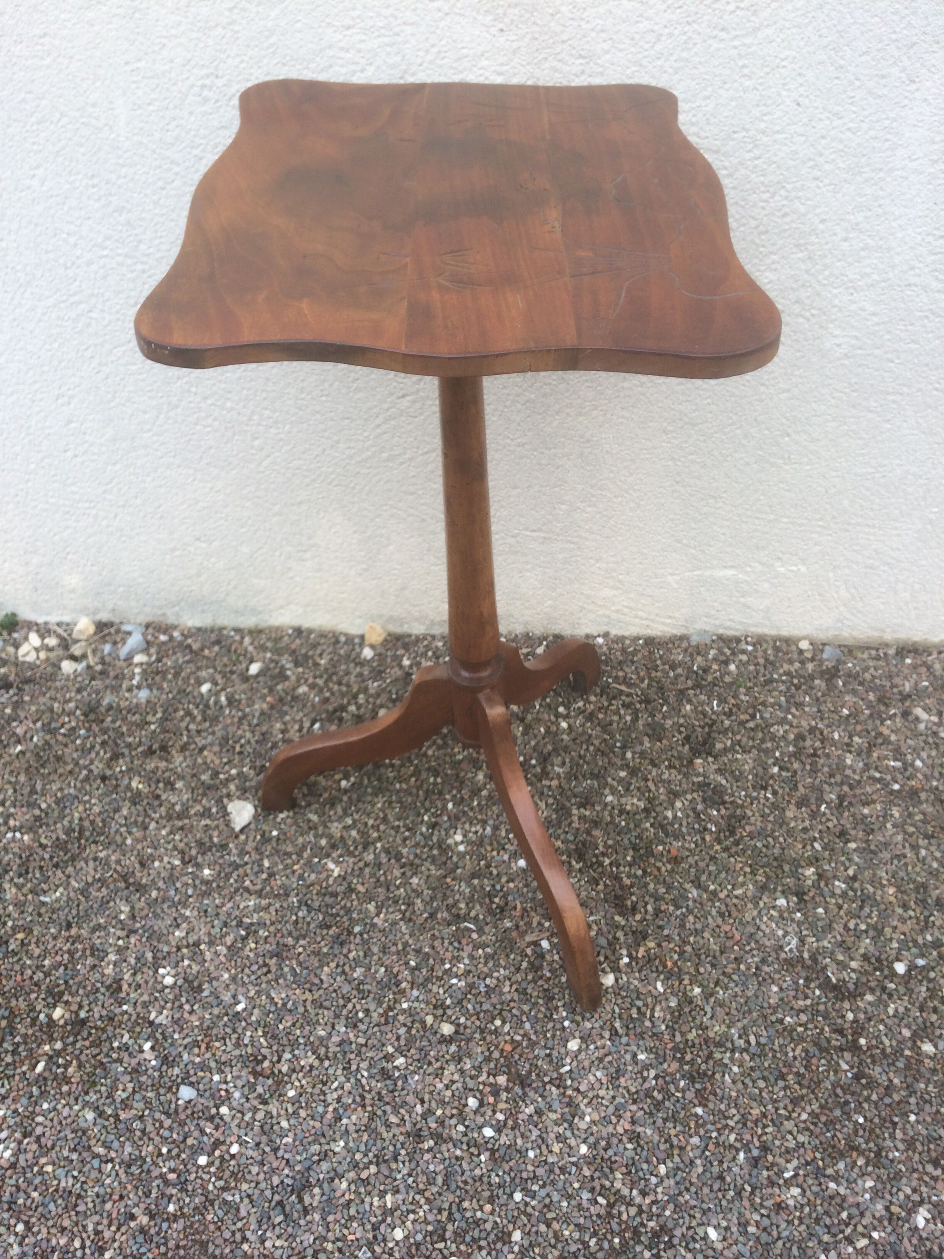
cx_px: 472
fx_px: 1054
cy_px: 630
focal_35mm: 29
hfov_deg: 48.2
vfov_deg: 61.7
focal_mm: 4.15
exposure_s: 1/402
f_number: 2.2
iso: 32
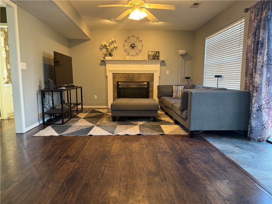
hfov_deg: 71.6
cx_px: 136
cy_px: 102
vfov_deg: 56.8
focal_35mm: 24
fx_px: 189
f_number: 1.78
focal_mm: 6.76
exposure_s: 1/60
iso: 160
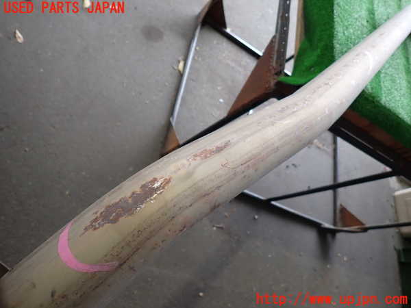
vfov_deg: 54.9
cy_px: 154
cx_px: 206
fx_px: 297
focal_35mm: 25
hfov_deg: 69.4
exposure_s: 1/60
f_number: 2
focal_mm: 4.5
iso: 200
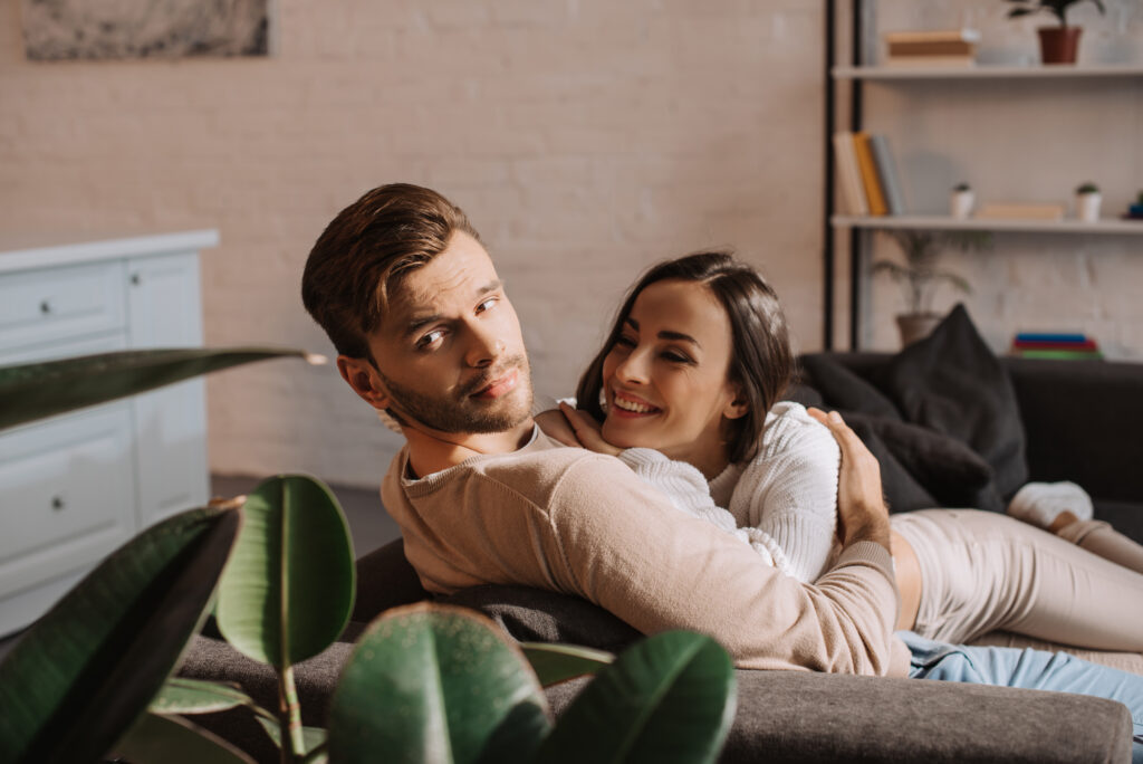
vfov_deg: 27.0
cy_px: 382
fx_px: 1588
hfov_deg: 39.6
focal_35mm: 50
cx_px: 572
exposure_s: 1/200
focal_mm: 50
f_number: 3.5
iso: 64
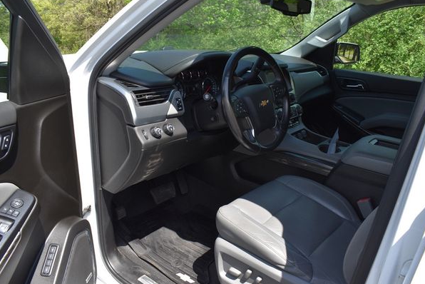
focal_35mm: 29
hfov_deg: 63.6
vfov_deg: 45.0
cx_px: 215
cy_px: 144
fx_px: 343
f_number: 7.1
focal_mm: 18
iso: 200
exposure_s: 1/250
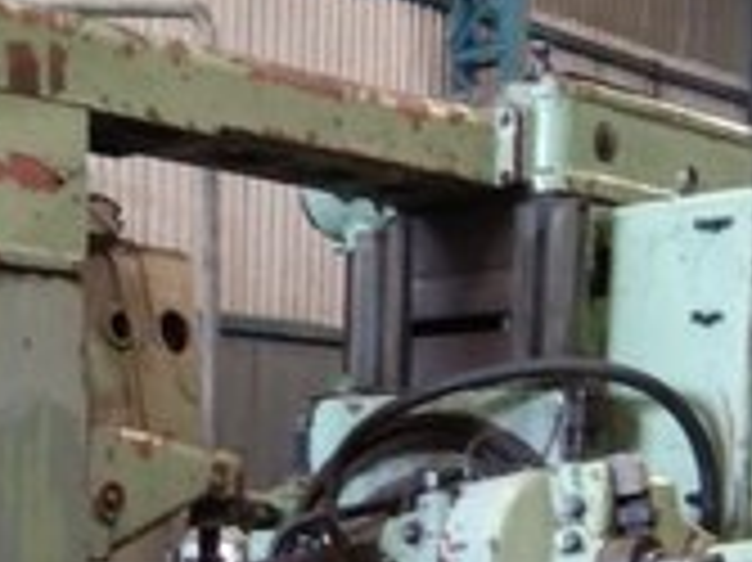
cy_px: 713
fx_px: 1368
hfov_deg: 29.5
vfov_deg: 21.3
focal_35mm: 63
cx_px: 81
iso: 1000
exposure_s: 1/14
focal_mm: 3.57
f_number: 2
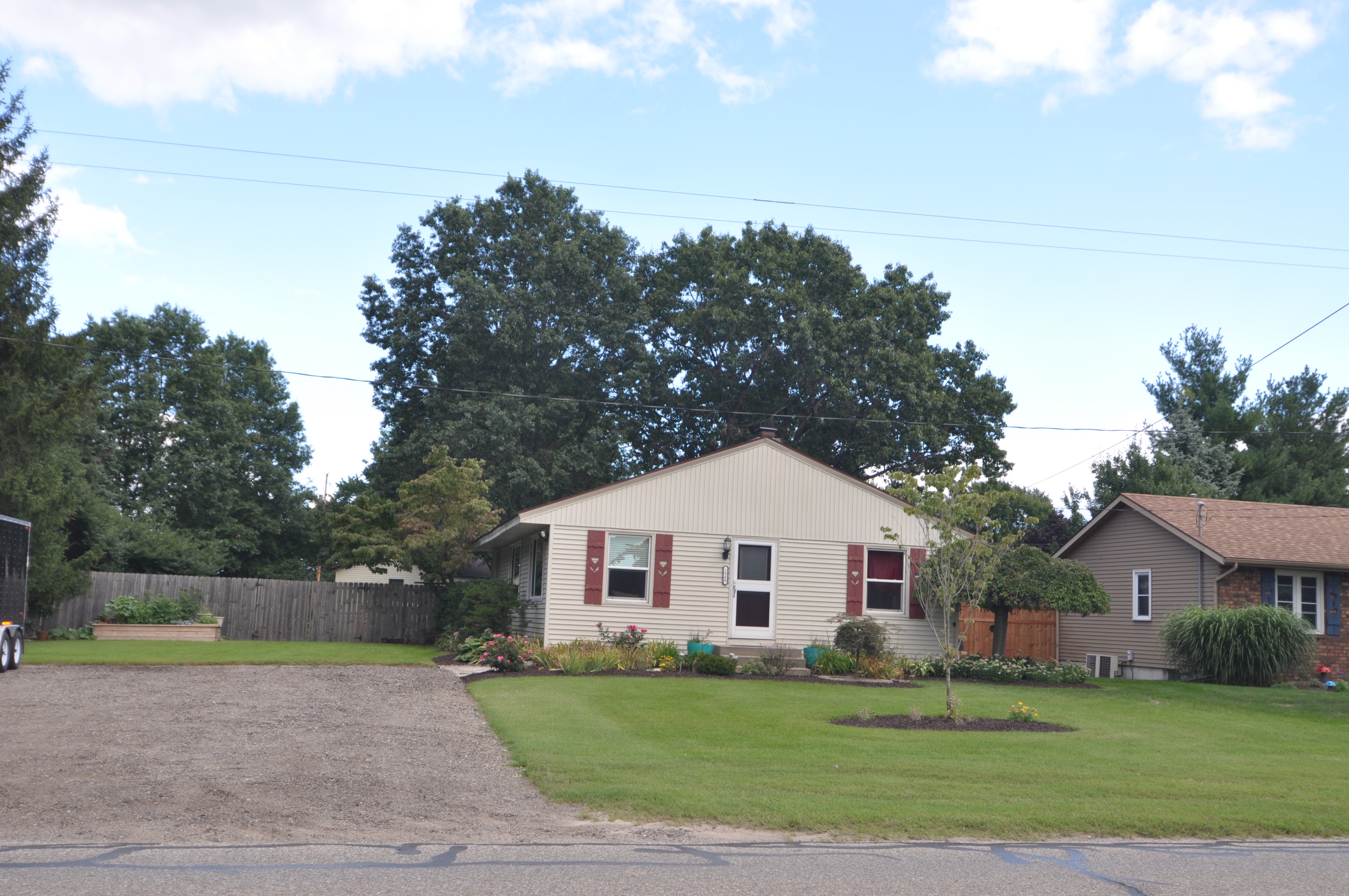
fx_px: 1347
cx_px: 674
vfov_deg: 36.8
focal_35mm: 36
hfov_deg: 53.2
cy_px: 448
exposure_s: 1/200
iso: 200
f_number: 7.1
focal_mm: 24
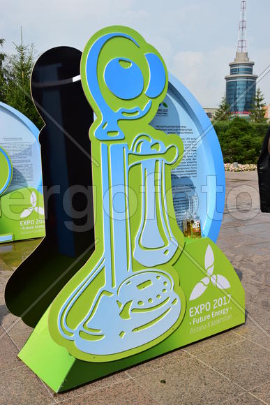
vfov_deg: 51.3
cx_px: 135
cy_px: 202
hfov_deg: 35.5
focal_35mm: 38
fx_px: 422
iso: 100
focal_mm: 25
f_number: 9
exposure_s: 1/250
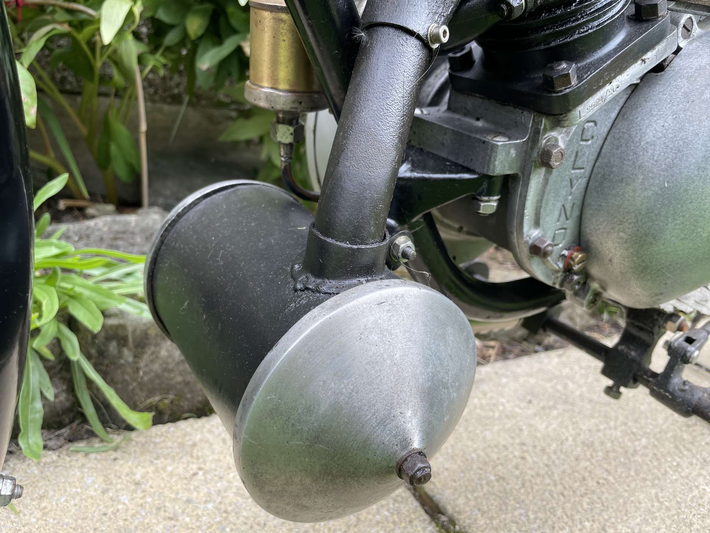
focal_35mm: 26
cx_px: 355
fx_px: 533
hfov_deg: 67.3
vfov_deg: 53.1
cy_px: 266
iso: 32
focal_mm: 4.2
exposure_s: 1/147
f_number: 1.6
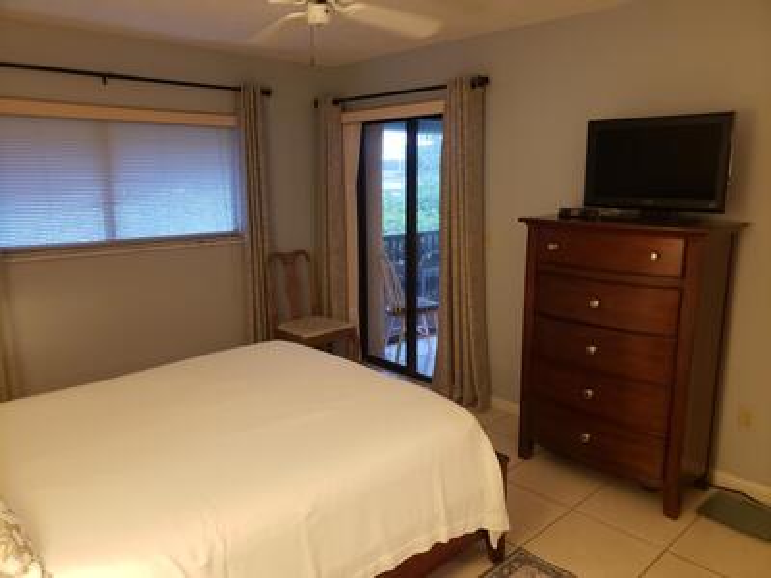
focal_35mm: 26
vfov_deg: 53.1
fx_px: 579
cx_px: 386
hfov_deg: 67.3
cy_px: 289
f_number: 1.5
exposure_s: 1/13
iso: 250
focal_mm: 4.3
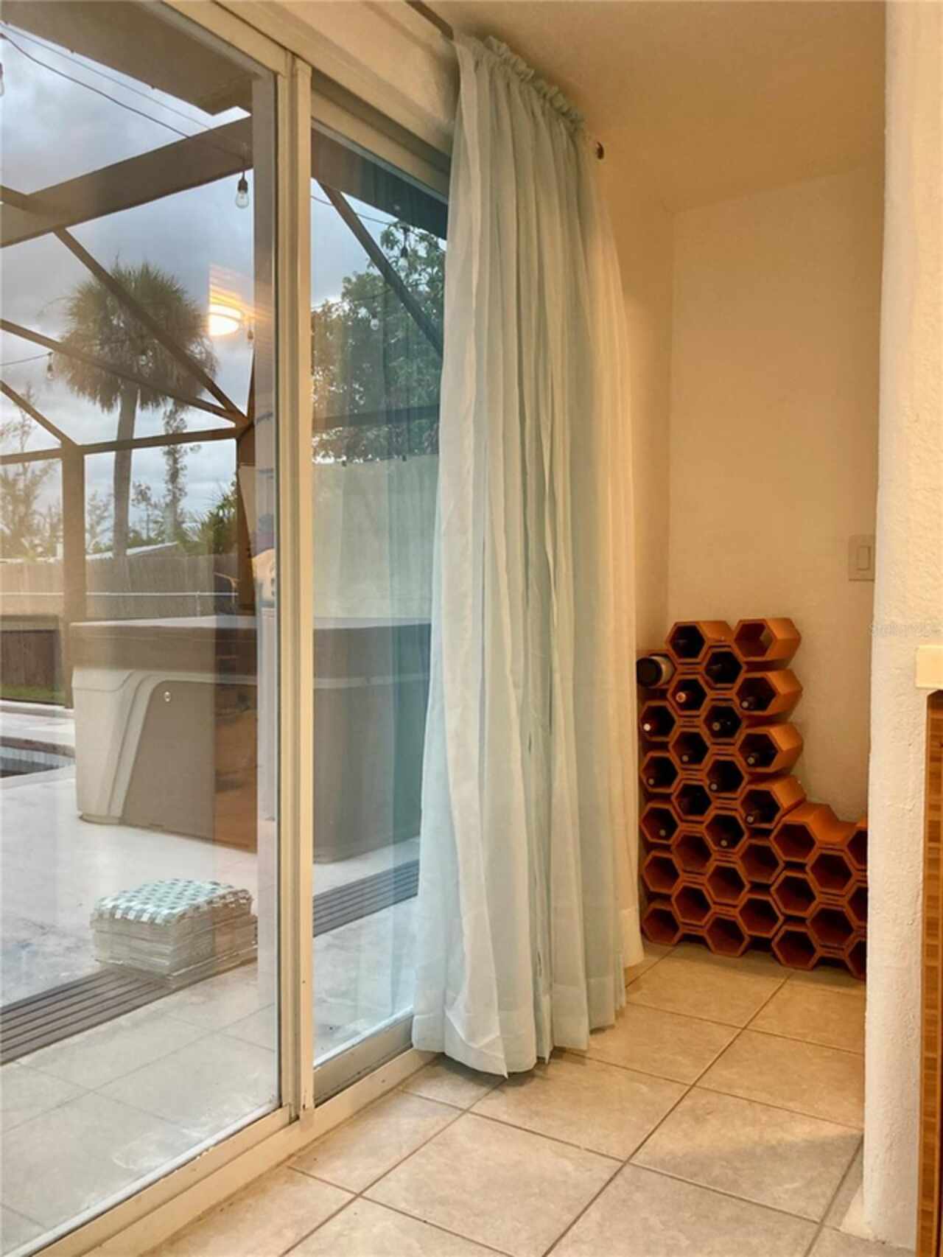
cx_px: 472
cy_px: 628
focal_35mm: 28
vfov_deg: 63.4
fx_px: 1017
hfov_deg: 49.8
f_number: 1.8
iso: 160
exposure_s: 1/60
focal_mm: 3.99
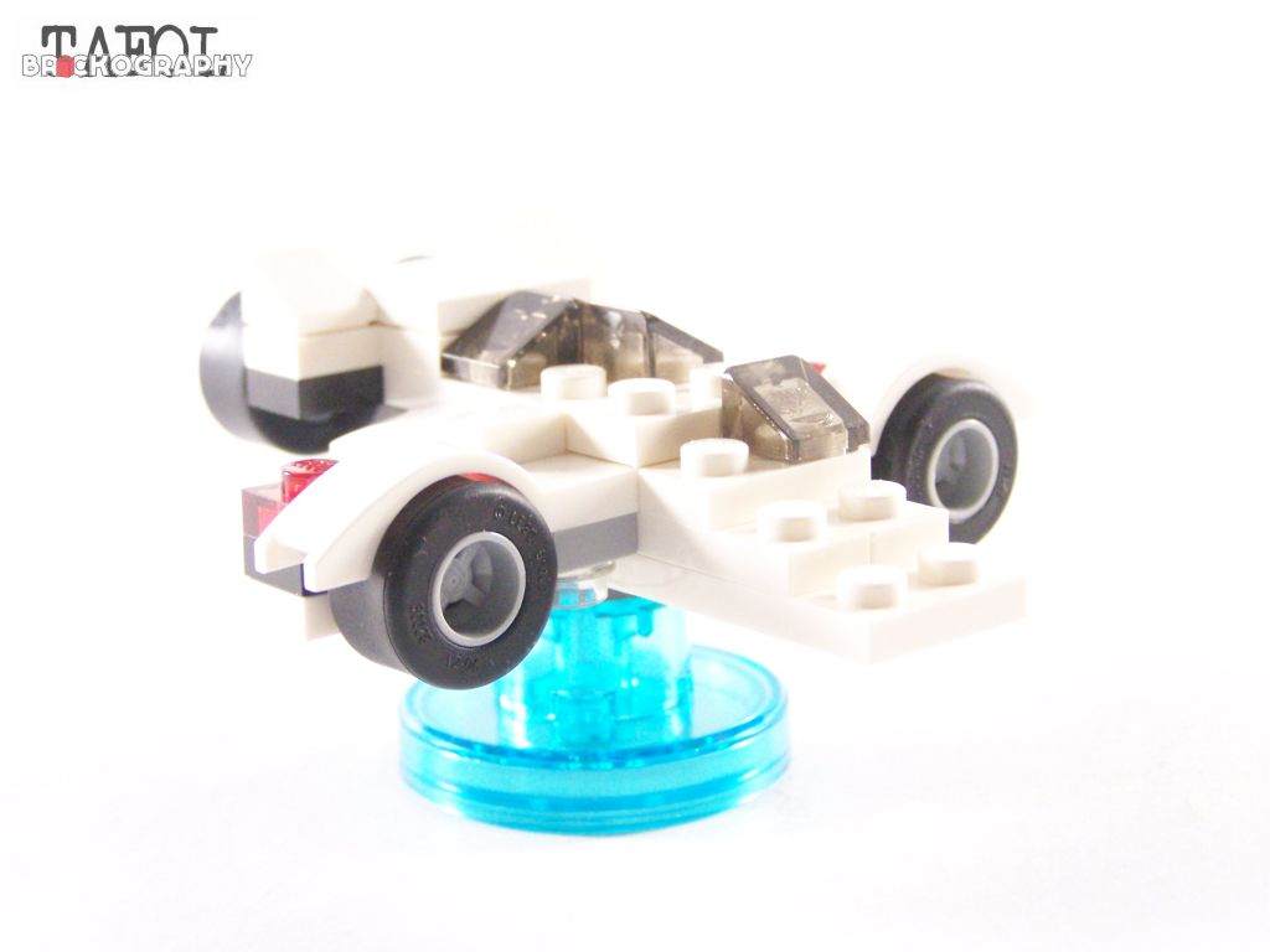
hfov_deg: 26.0
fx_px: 2752
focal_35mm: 75
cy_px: 476
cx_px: 635
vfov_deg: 19.6
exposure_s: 1/45
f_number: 3.2
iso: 400
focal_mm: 12.4
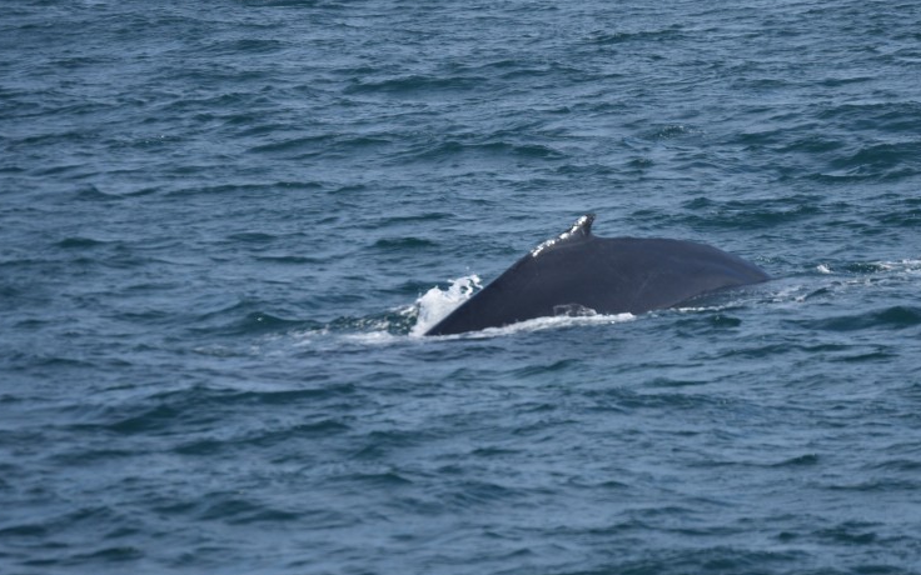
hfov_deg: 6.0
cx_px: 559
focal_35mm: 348
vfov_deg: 3.8
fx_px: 8729
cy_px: 244
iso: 200
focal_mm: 155
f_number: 5.6
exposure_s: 1/1600
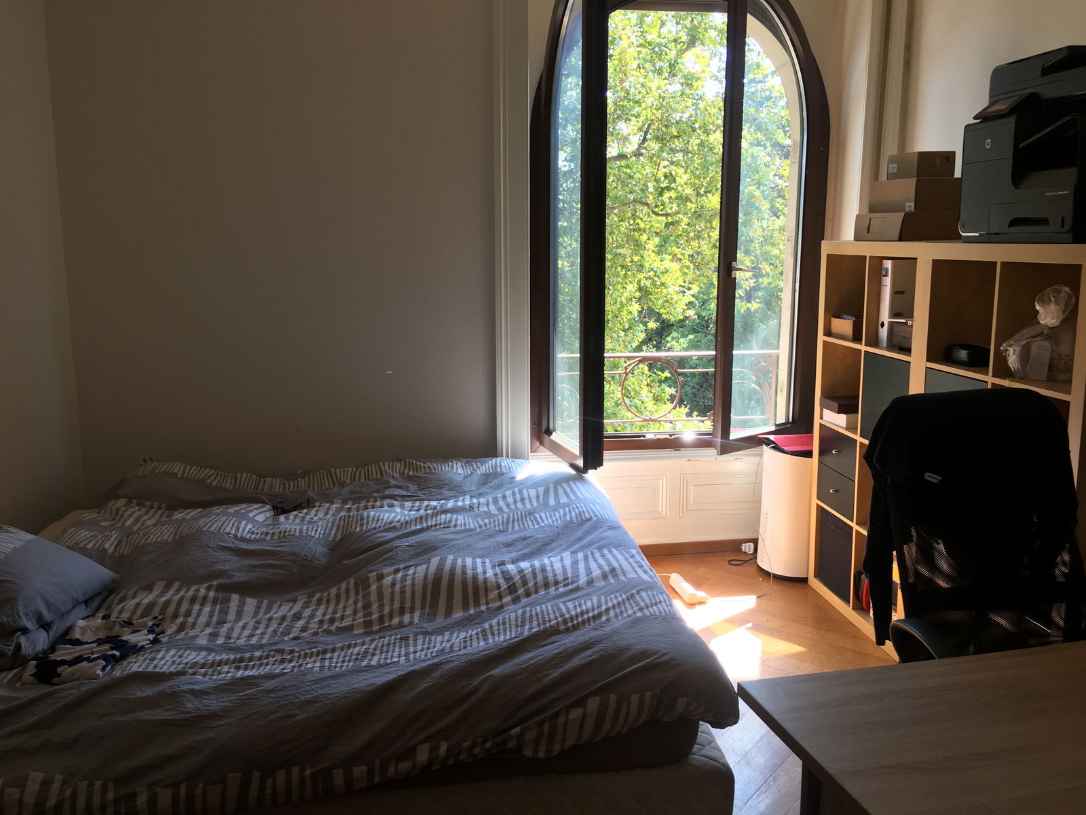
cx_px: 543
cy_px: 408
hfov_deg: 61.7
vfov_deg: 48.2
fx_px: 910
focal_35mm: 29
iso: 25
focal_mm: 4.15
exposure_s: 1/100
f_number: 2.2
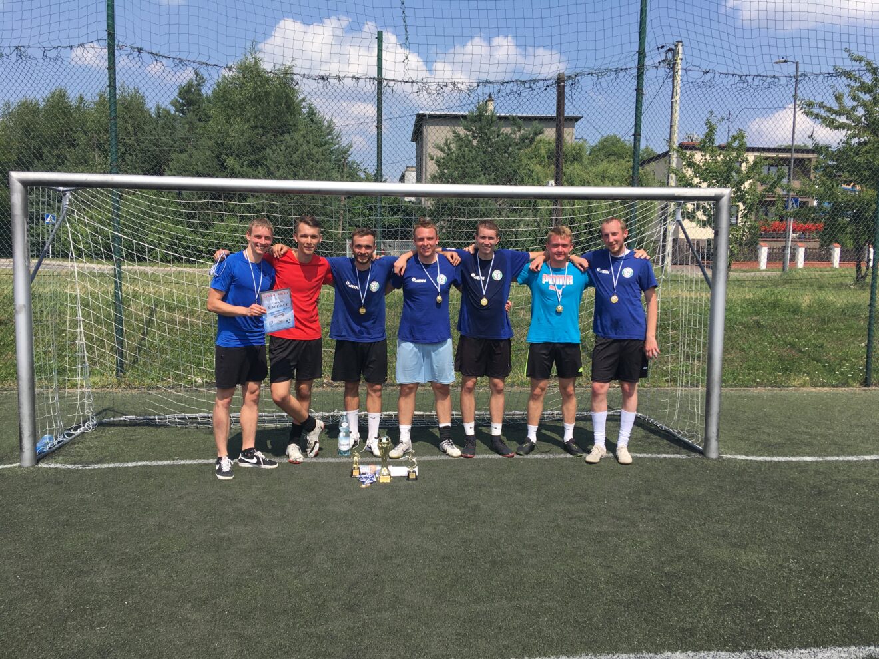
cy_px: 330
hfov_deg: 61.7
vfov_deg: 48.2
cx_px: 440
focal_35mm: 29
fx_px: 736
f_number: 2.2
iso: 25
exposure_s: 1/1637
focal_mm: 4.15
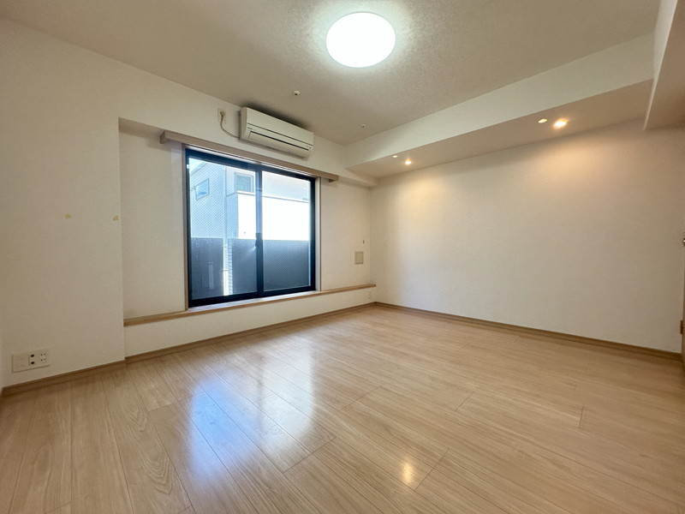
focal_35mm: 14
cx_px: 342
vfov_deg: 85.7
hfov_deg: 102.1
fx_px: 277
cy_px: 257
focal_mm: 2.22
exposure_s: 1/100
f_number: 2.2
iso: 100
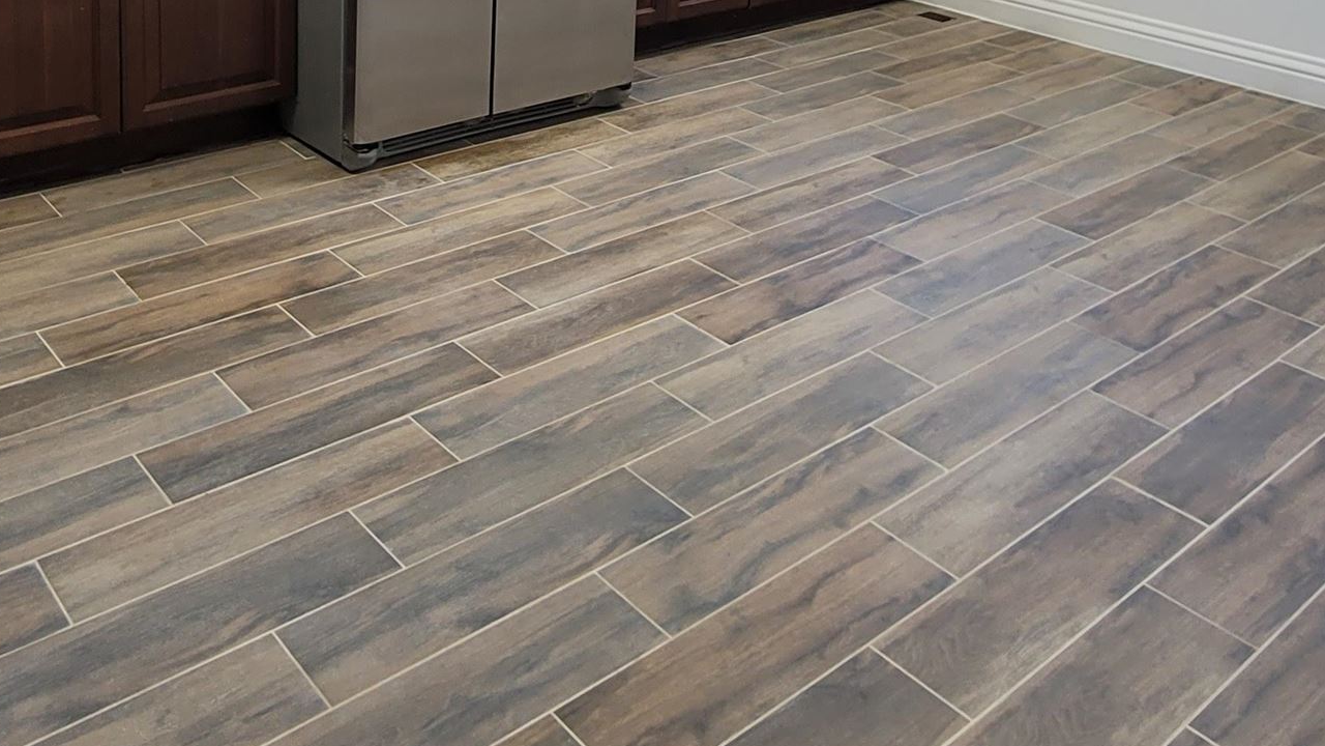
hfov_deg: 57.3
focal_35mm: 34
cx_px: 498
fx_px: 1195
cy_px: -183
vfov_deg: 29.1
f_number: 2.2
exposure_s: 1/60
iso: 64
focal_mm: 2.2
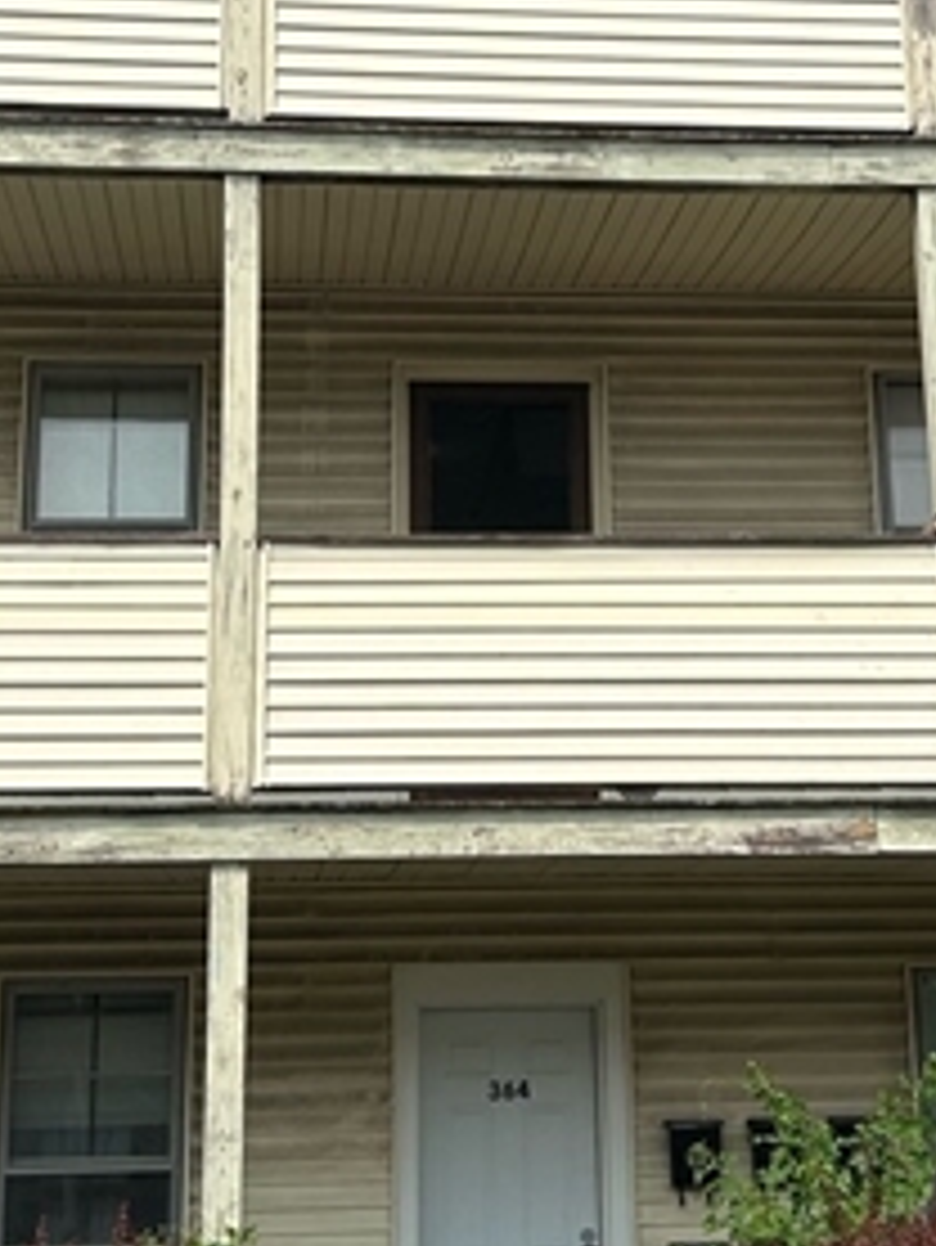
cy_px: 405
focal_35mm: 72
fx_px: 2594
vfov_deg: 26.8
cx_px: 554
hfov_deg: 20.4
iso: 50
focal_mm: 5.7
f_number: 1.5
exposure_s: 1/5319
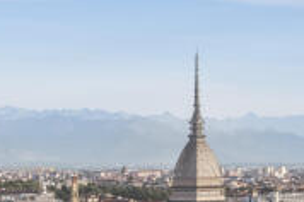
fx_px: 1096
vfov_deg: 10.3
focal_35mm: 130
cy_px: 265
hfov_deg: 15.7
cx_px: 63
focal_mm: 35
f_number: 10
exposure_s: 1/50
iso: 80
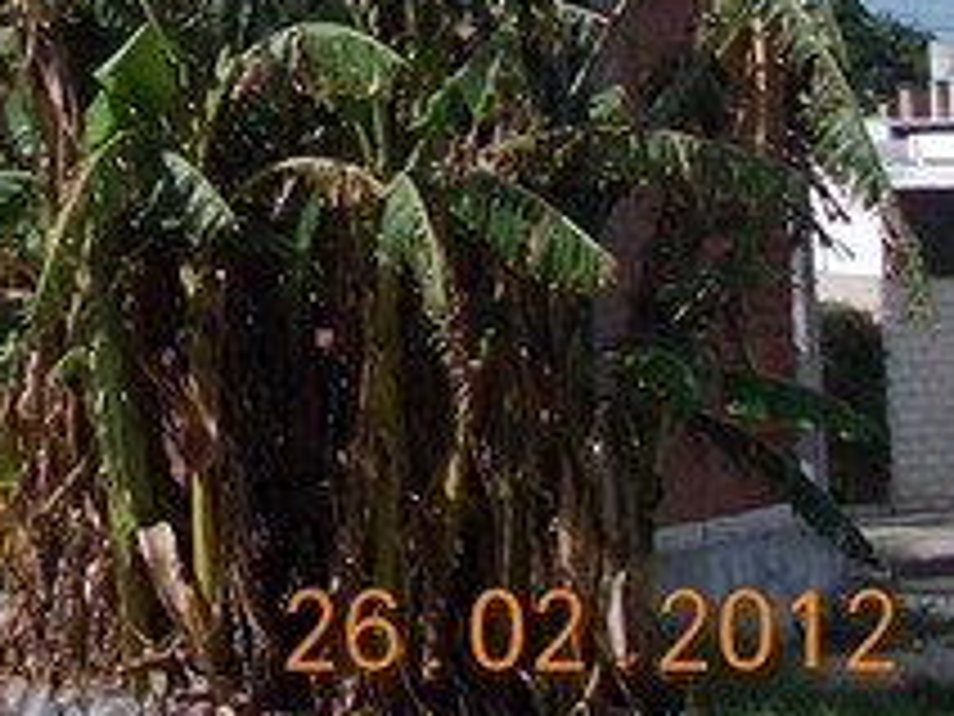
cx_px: -648
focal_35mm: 137
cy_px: -356
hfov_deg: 13.3
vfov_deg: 10.5
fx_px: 3776
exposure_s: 1/400
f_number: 6.2
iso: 80
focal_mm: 5.3
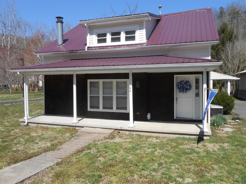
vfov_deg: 53.0
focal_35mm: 26
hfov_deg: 67.3
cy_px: 92
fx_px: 185
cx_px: 123
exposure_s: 1/800
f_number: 3.5
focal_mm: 4.6
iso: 80
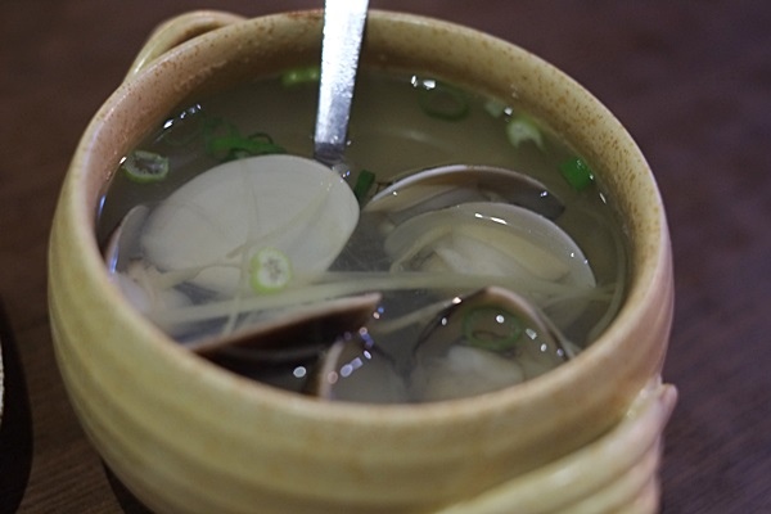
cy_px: 257
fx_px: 1135
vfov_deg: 25.5
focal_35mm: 53
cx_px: 386
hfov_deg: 37.5
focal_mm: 35
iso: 1600
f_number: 2.8
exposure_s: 1/10
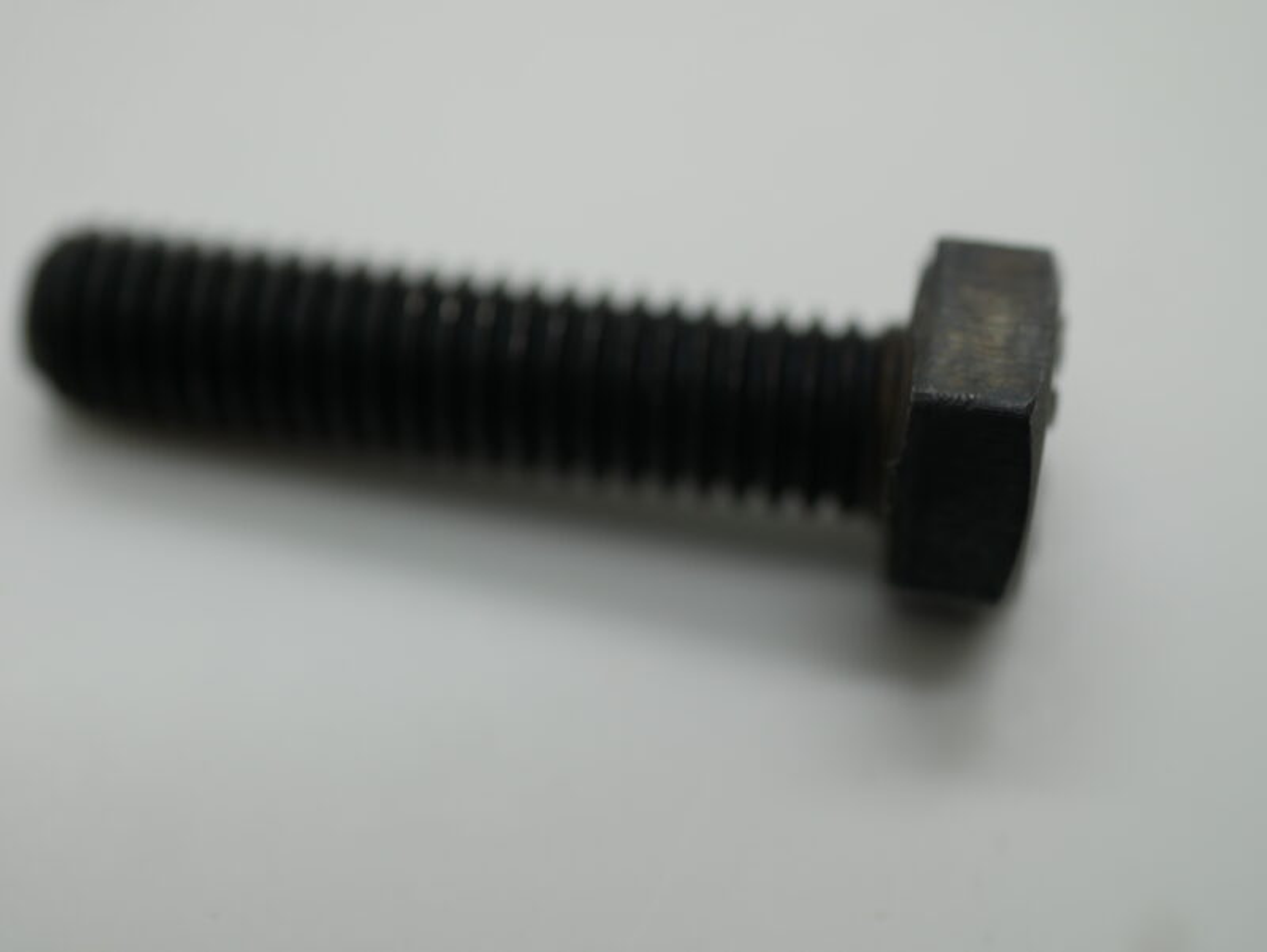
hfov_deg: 32.2
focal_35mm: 60
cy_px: 476
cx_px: 634
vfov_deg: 24.4
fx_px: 2197
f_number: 3.2
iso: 200
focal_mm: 30
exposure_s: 1/125
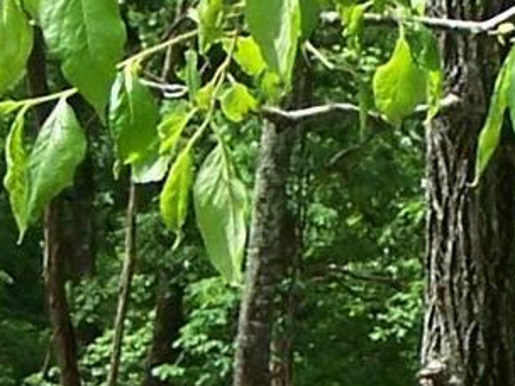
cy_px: 120
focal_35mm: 256
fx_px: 3809
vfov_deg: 5.8
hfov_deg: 7.7
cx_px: 593
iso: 80
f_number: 2.8
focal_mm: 6.3
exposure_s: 1/500
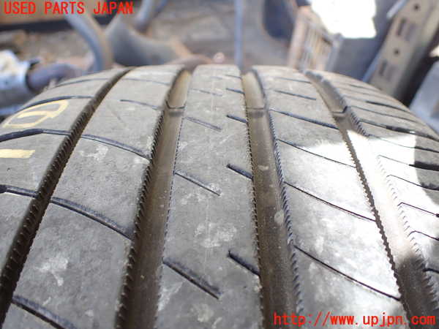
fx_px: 380
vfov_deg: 46.8
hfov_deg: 60.0
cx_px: 220
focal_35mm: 30
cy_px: 164
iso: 125
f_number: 2.3
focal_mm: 5.4
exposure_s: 1/125
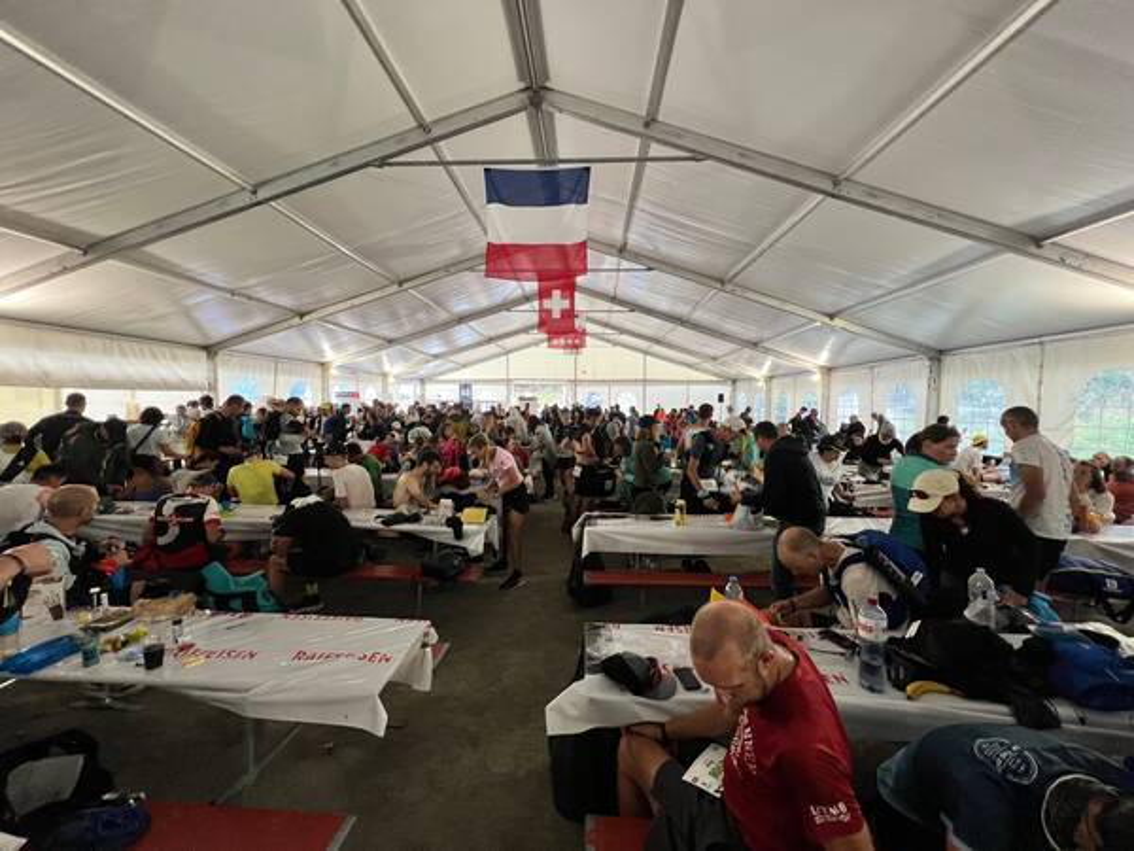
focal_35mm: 13
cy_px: 426
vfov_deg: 89.9
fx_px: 426
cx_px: 567
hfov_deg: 106.2
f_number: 1.8
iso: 125
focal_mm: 1.57
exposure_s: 1/50
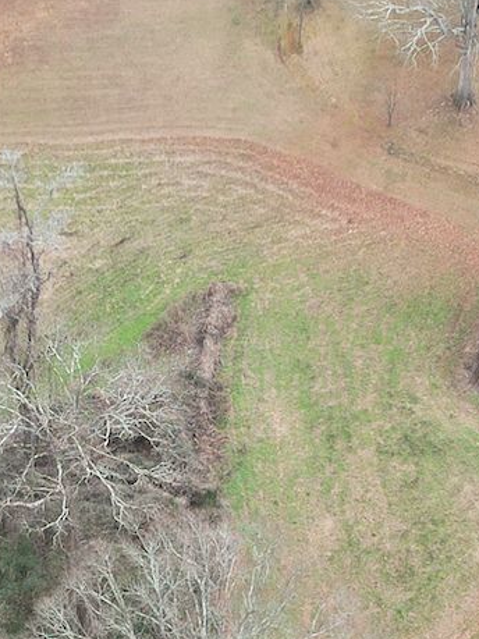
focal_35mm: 118
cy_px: 463
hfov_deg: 12.5
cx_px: 142
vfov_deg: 16.6
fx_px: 2178
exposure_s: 1/320
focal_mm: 8.38
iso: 100
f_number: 2.8
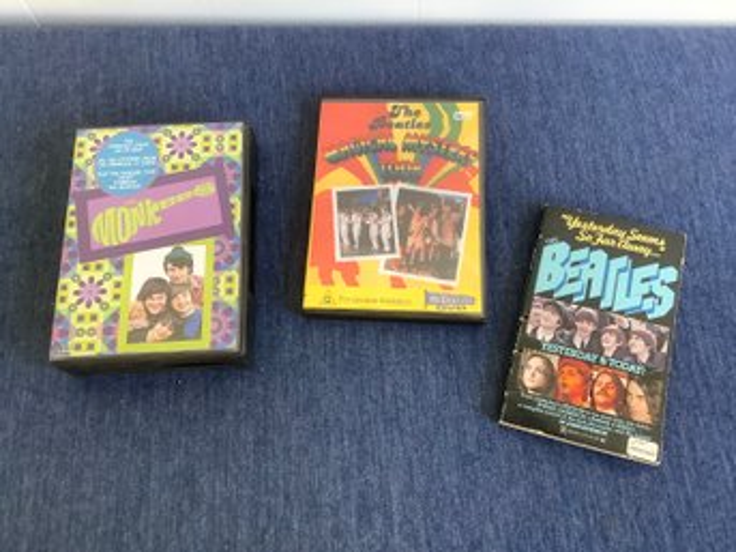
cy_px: 276
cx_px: 368
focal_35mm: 31
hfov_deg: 58.4
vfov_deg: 45.4
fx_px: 659
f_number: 2.4
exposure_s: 1/50
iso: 100
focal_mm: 3.3
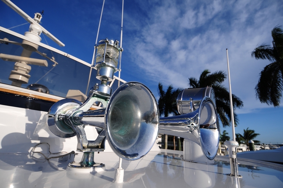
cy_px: 94
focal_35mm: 18
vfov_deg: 67.2
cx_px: 142
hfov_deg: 90.1
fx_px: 141
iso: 100
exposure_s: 1/1600
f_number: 4
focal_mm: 12
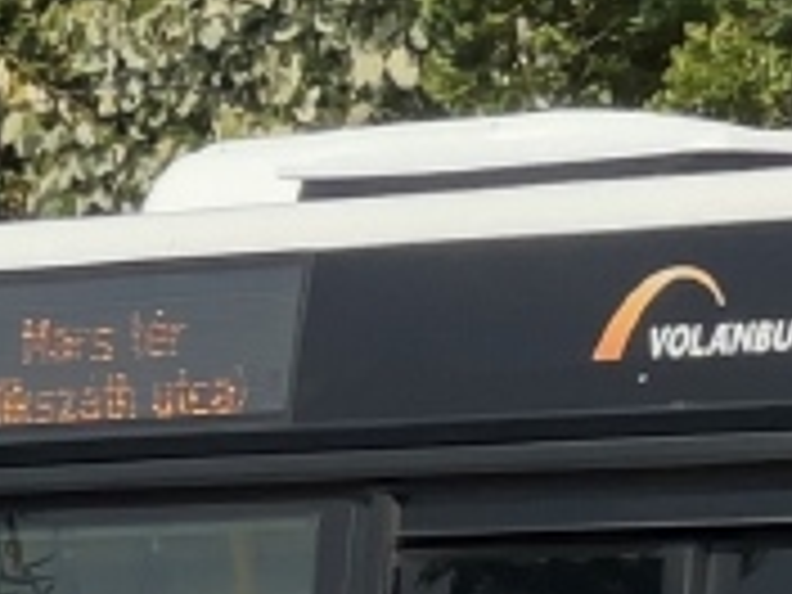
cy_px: 988
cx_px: -81
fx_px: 13041
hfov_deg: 3.5
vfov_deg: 2.6
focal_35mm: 570
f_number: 2.8
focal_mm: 9
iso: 32
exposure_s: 1/874
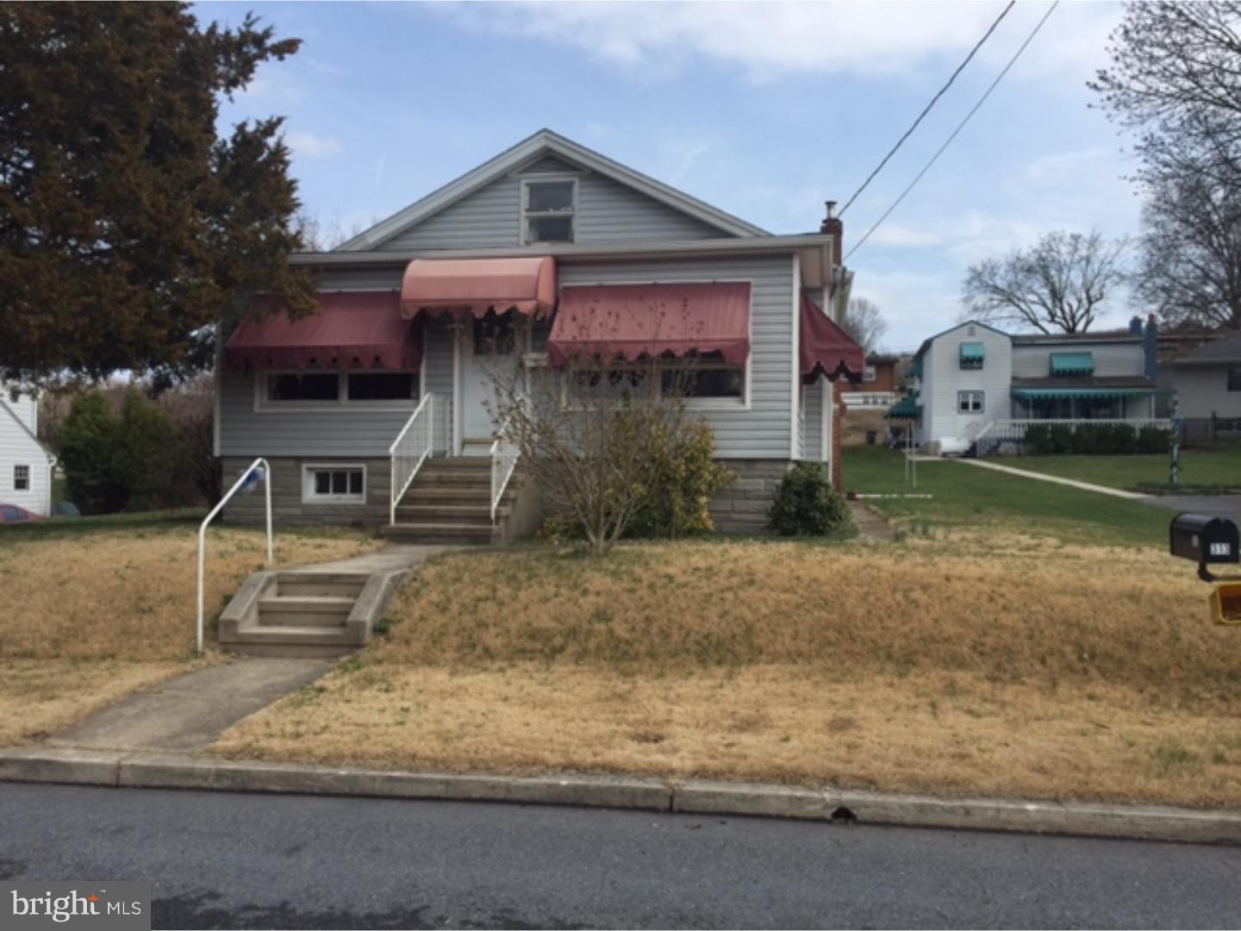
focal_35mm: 29
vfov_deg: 48.2
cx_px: 620
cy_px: 466
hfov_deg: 61.7
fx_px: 1040
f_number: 2.2
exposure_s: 1/2326
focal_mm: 4.15
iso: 32
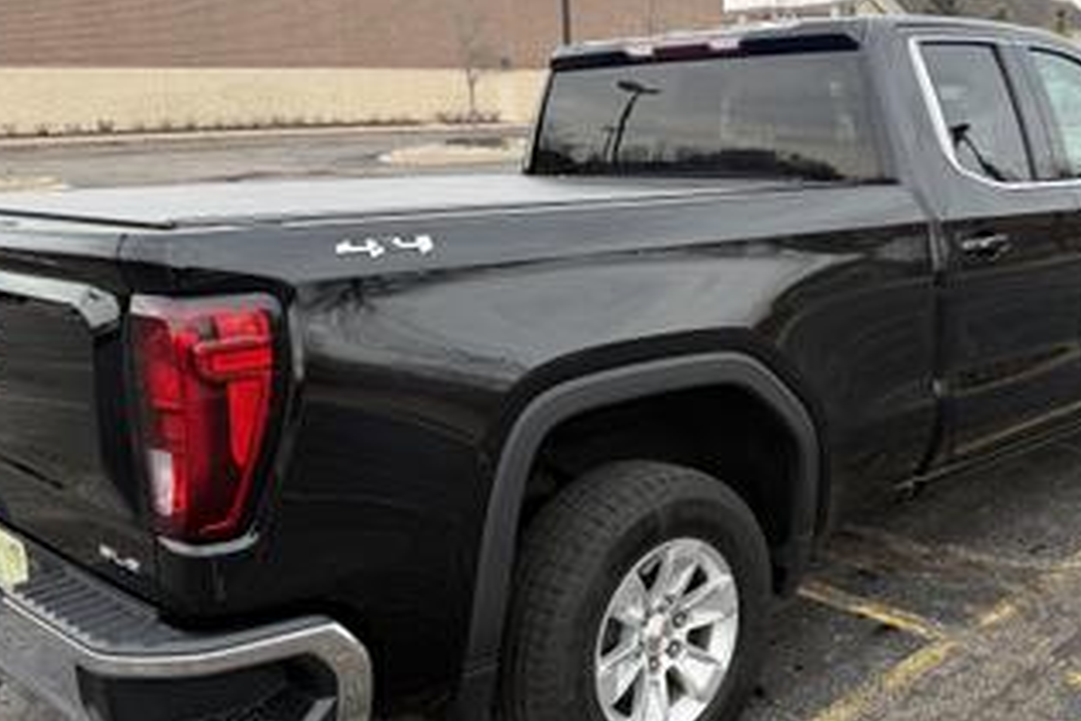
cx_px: 707
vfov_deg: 33.4
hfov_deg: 47.8
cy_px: 333
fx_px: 1201
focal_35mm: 40
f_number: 1.78
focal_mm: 6.76
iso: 100
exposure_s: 1/322
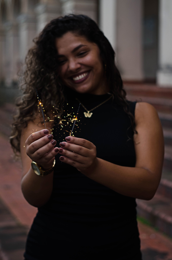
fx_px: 540
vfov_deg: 27.0
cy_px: 130
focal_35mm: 75
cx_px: 86
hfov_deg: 18.1
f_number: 3.2
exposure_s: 1/800
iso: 100
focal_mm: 50
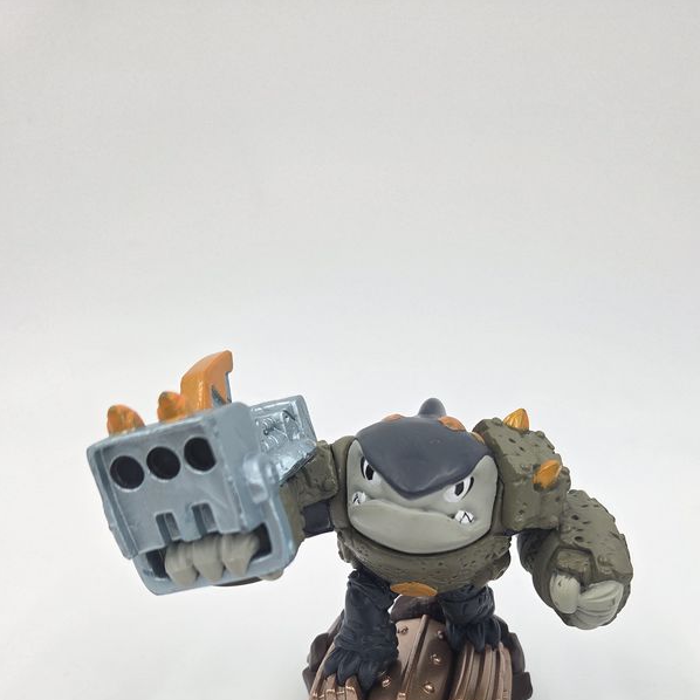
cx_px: 418
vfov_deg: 45.4
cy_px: 582
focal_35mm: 34
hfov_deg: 48.2
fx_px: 778
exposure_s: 1/97.9
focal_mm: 5.4
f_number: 1.8
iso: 25
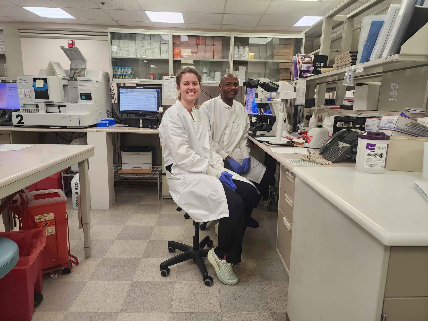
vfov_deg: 58.9
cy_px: 160
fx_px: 284
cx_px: 214
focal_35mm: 23
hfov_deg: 73.9
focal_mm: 6.4
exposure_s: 1/120
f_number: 1.8
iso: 125
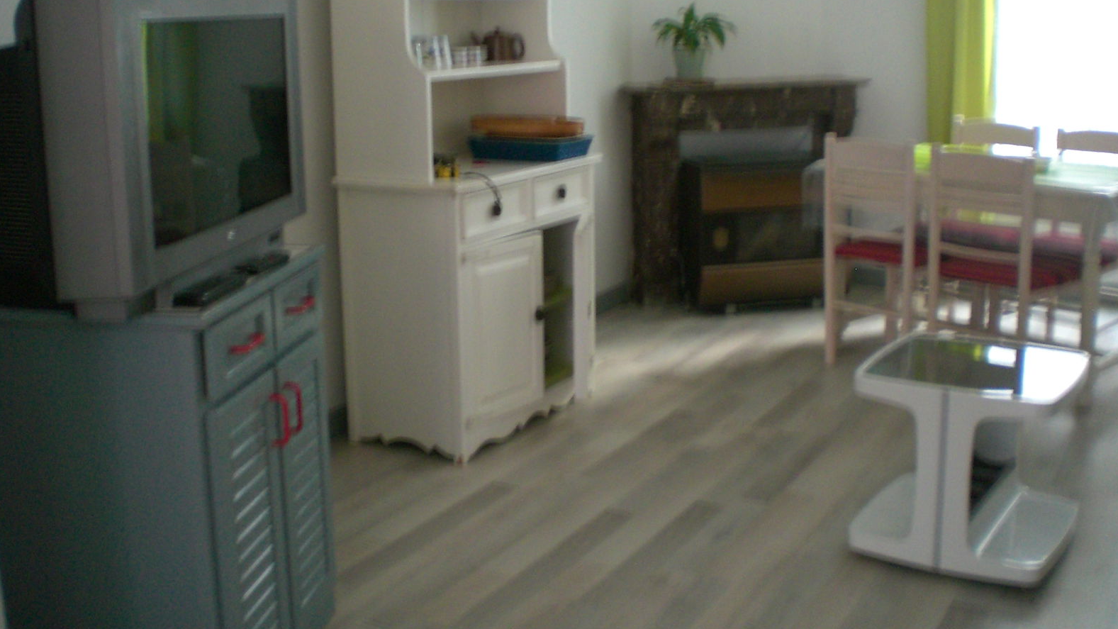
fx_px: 1245
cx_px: 560
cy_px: 262
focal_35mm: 42
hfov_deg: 48.4
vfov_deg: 28.3
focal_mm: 6.3
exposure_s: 1/5
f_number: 3.1
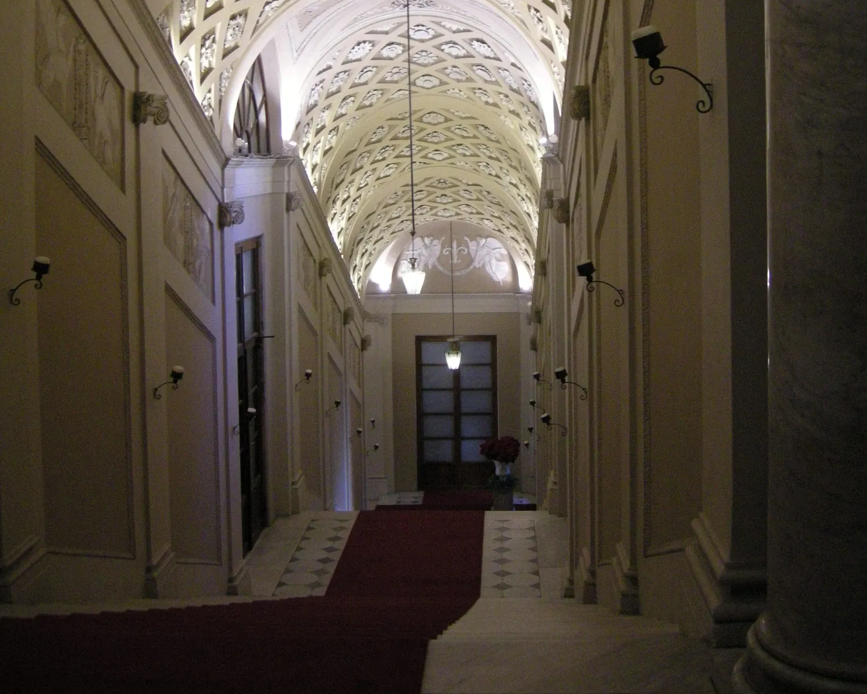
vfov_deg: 31.4
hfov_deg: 39.5
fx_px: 1206
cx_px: 434
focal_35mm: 47
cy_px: 153
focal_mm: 7.5
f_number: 2.7
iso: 400
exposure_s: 1/25.6
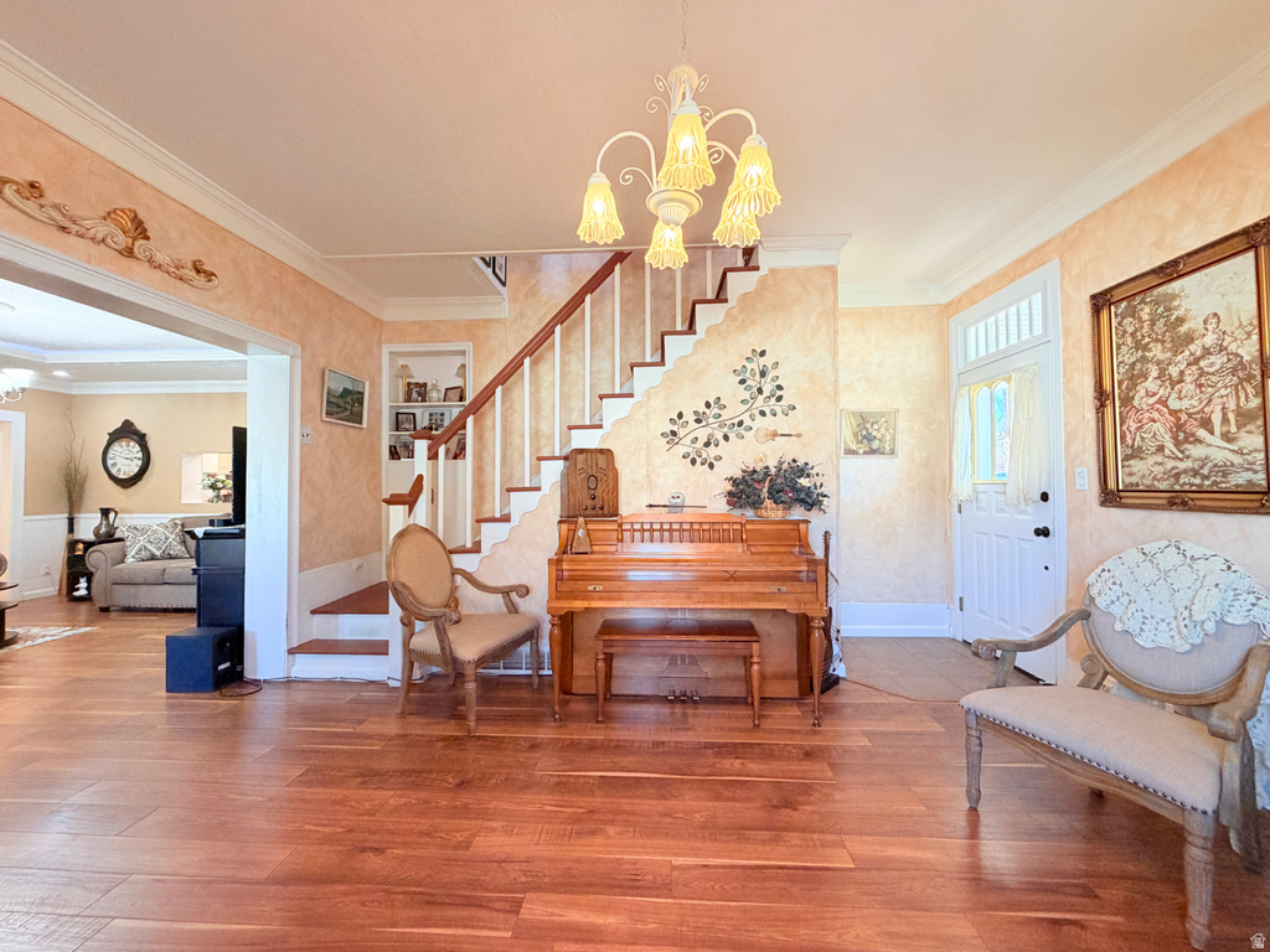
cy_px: 476
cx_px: 635
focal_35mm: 14
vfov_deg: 85.7
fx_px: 514
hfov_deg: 102.1
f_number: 2.2
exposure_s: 1/60
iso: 200
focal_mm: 2.22
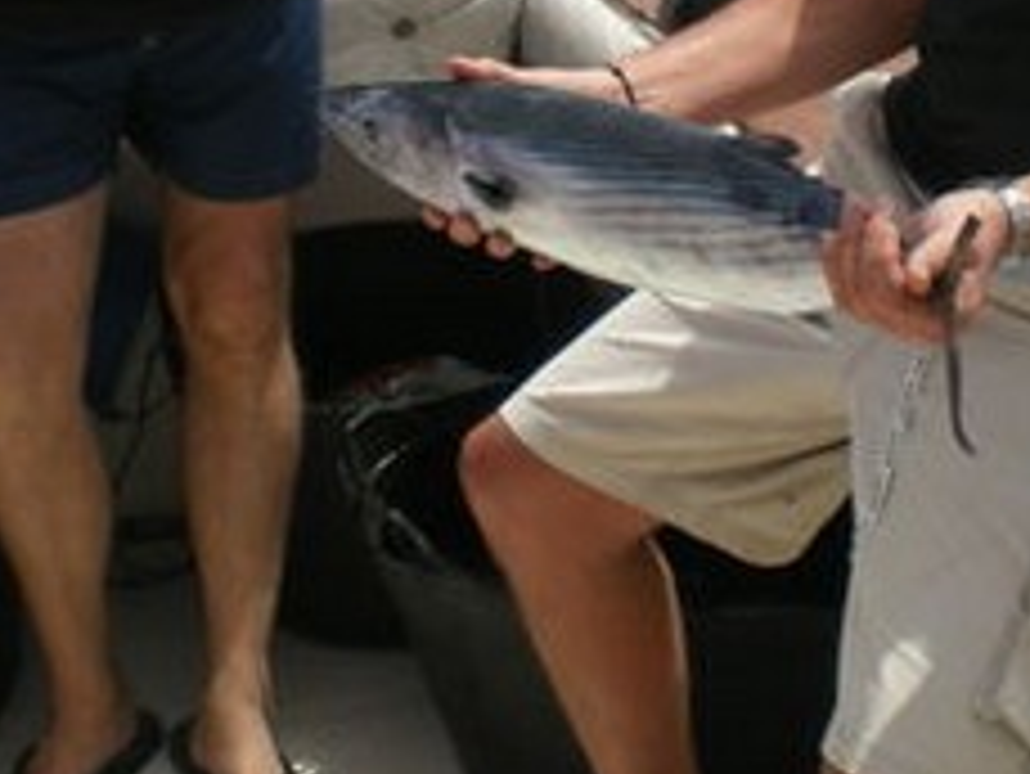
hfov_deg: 19.8
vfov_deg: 14.7
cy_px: -18
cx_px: 616
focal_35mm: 99
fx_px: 2947
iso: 50
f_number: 4.6
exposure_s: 1/400
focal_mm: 6.3
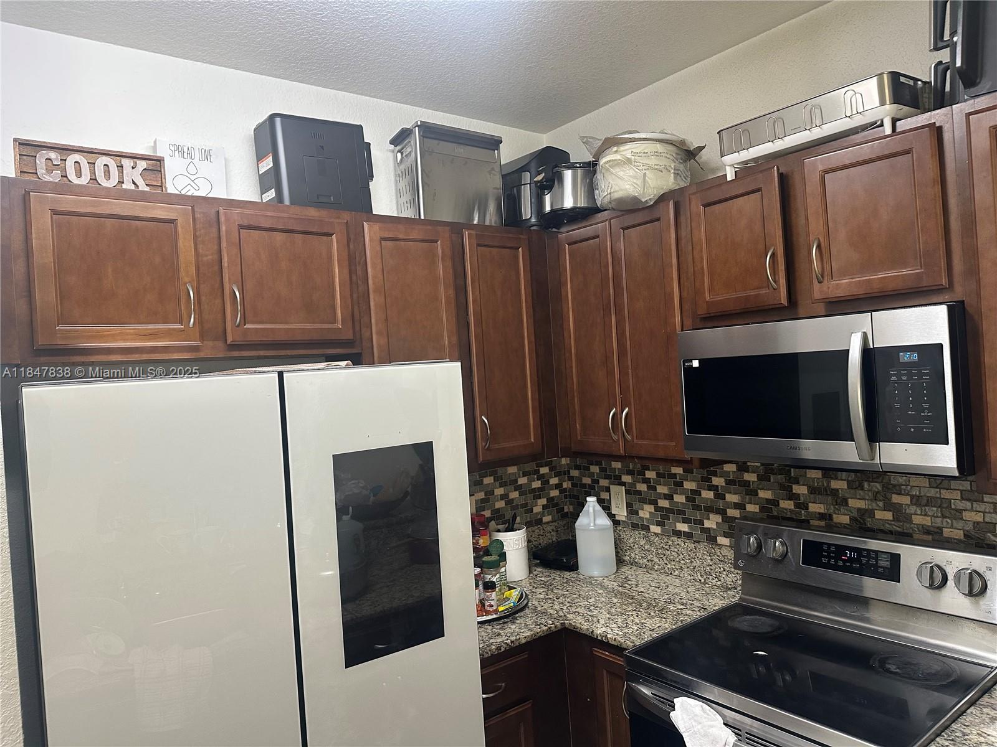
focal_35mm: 24
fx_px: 691
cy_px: 374
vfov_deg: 56.8
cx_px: 498
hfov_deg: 71.6
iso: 200
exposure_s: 1/60
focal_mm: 6.86
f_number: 1.78
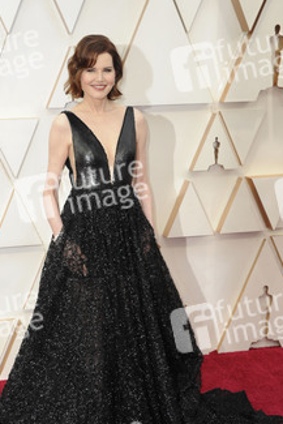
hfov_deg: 21.2
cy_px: 257
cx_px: 119
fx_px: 754
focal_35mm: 64
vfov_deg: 31.3
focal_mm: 52
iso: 800
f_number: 6.3
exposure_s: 1/250
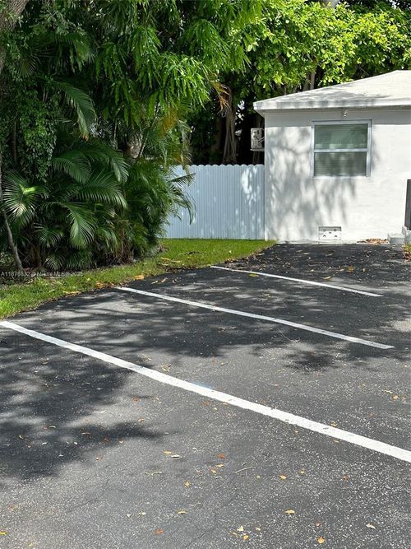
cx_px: 206
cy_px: 274
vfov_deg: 39.7
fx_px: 760
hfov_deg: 30.3
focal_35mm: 48
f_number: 1.78
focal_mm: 6.86
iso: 64
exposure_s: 1/1565
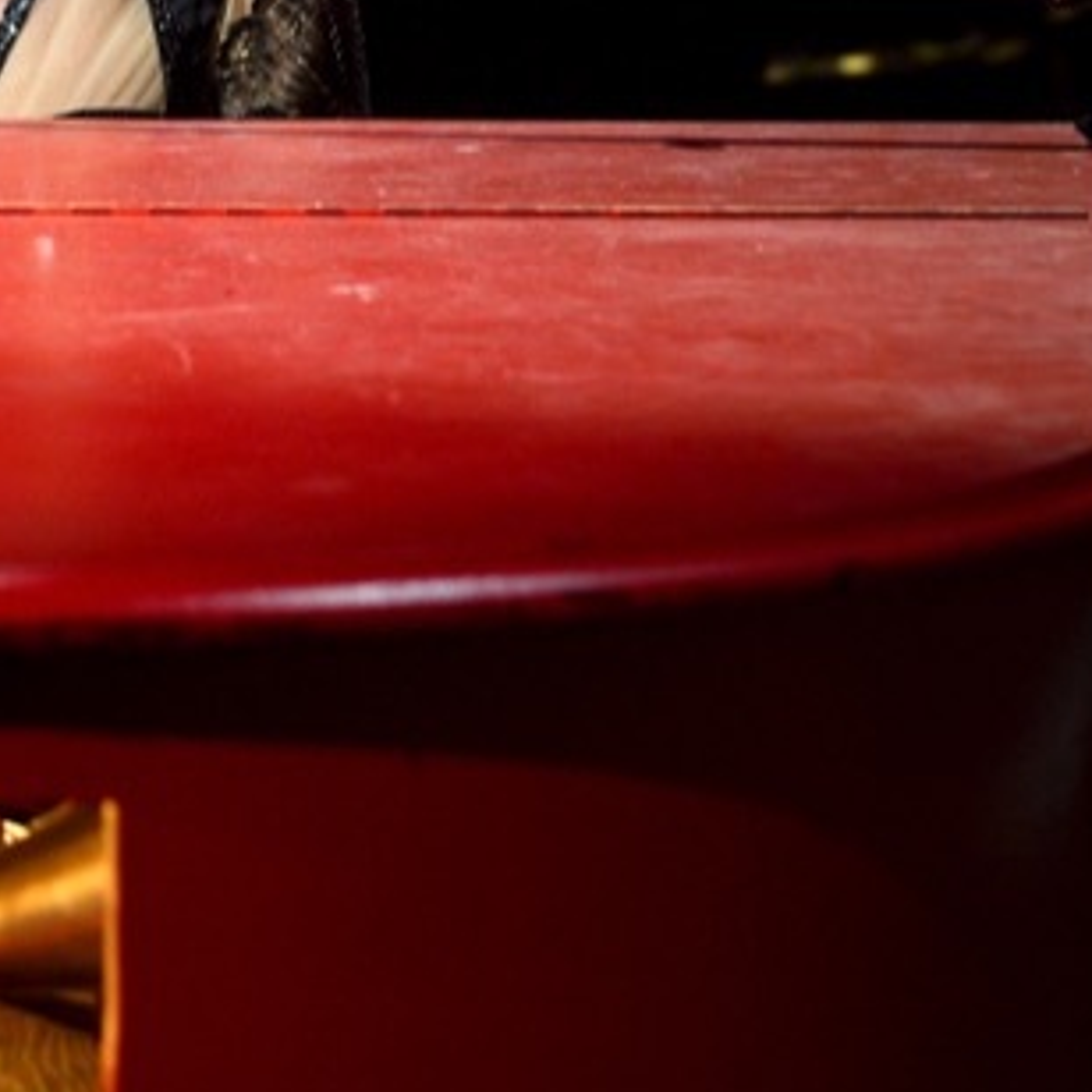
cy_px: -248
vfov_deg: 9.0
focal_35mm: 192
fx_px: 6853
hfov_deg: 9.0
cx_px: -145
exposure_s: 1/400
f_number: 4.5
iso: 800
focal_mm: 58
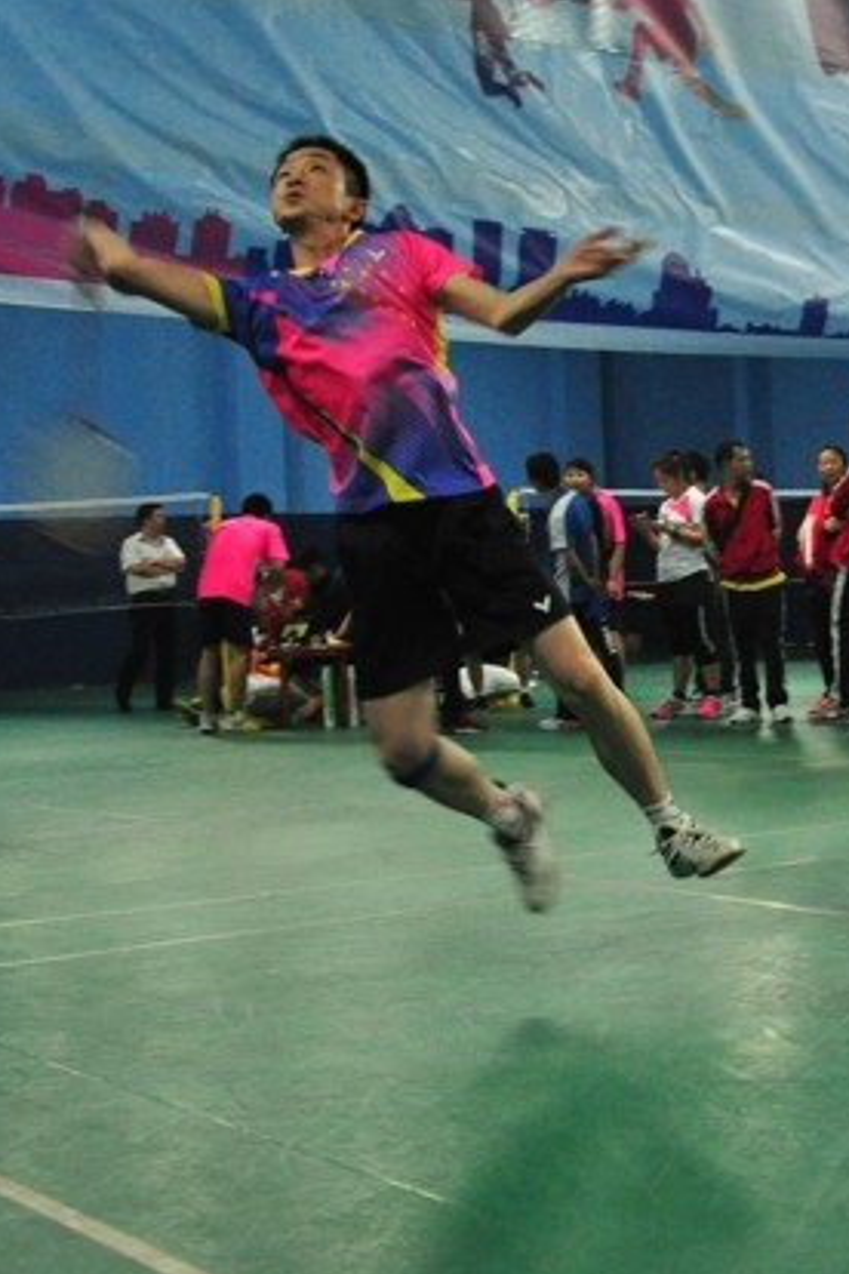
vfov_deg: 27.7
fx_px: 2582
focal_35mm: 73
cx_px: 747
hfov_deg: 18.4
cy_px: 606
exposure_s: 1/125
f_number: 4.5
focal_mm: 28
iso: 1600
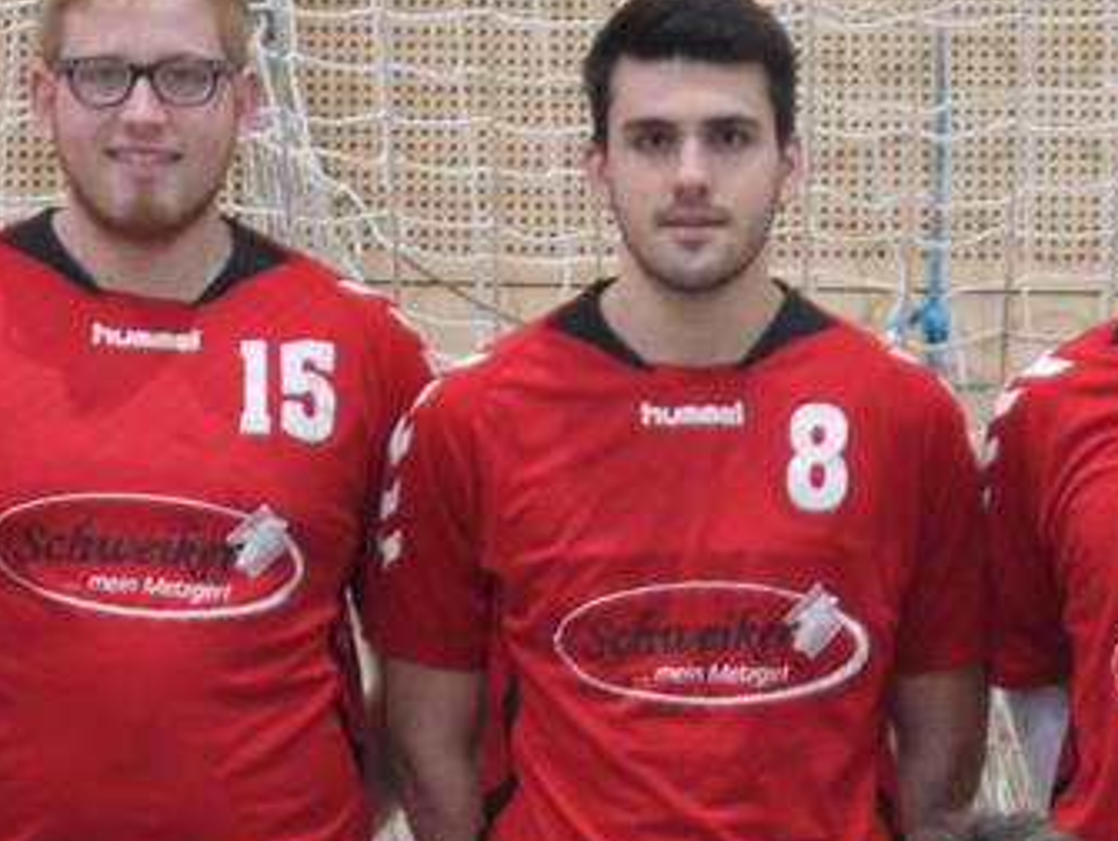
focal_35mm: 292
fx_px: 9441
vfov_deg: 5.1
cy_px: 1248
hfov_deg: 6.8
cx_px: 1111
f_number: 5.2
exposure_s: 1/15
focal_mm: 34
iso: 400
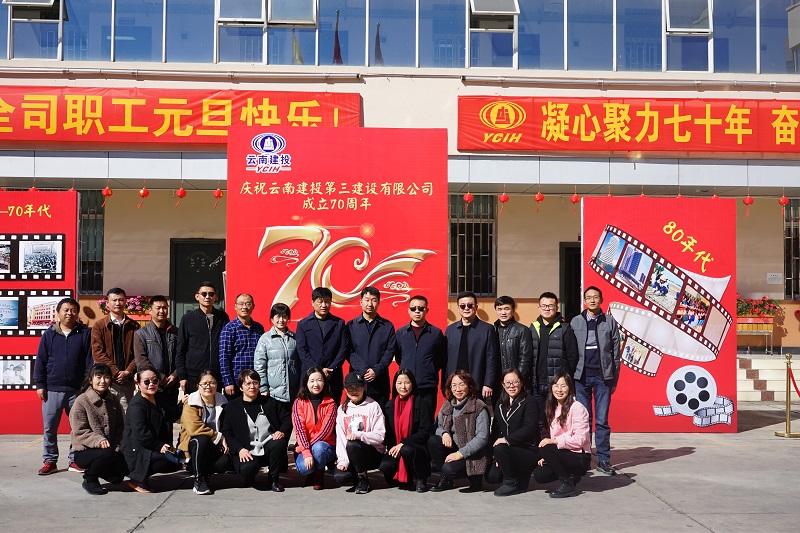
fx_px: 955
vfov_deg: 31.2
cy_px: 266
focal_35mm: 43
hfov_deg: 45.4
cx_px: 400
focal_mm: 43
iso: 100
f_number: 11
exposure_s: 1/125
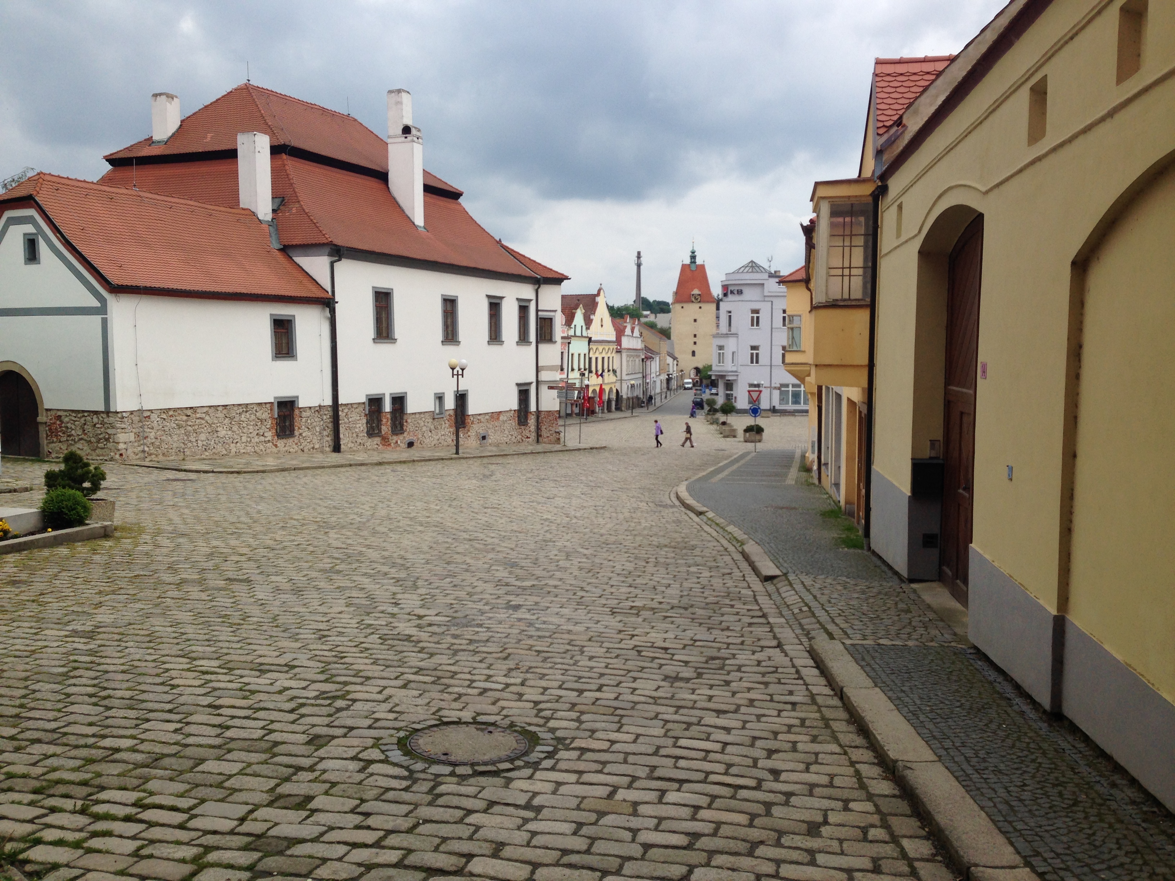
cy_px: 440
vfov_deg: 42.9
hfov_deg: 55.4
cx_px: 588
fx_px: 1120
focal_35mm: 33
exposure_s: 1/1391
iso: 50
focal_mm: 4.12
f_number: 2.4
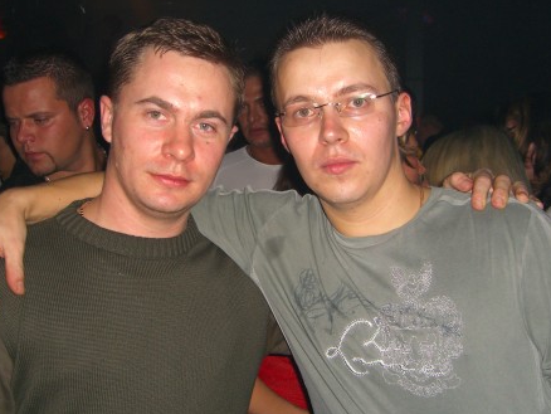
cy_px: 199
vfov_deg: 28.1
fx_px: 828
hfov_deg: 36.8
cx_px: 282
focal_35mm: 52
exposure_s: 1/60
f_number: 2.8
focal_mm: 7.9
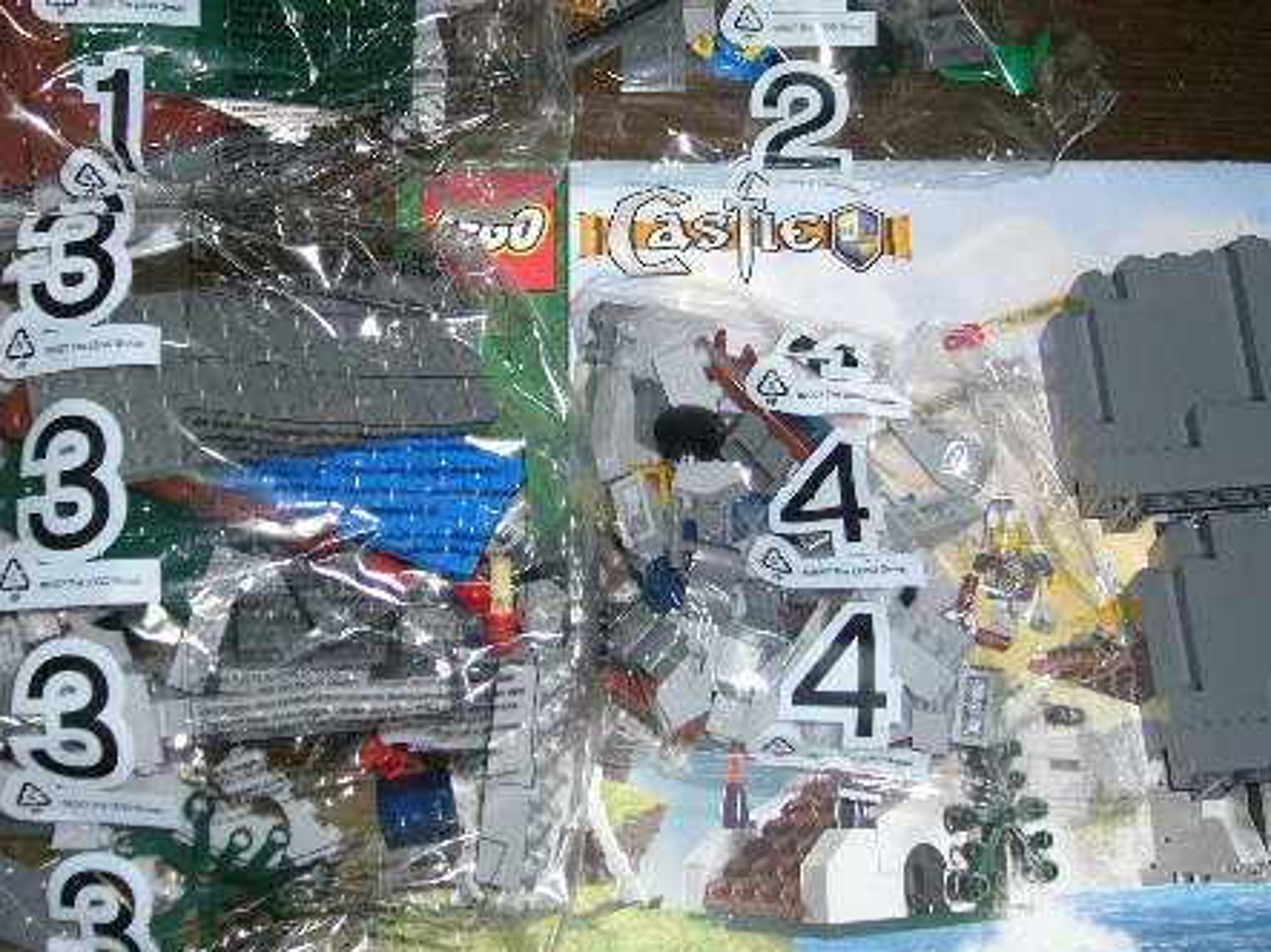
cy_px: 321
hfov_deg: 29.8
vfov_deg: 22.5
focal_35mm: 65
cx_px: 545
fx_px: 2386
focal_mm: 7.5
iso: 100
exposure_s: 1/60
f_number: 3.2
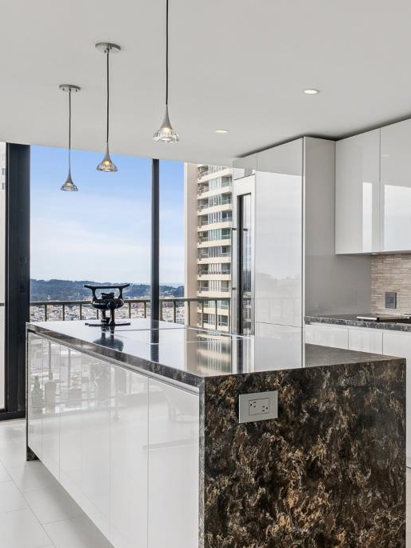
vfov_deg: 46.8
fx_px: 633
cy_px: 278
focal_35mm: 40
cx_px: 388
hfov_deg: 33.6
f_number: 8
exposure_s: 1/320
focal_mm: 19
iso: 640
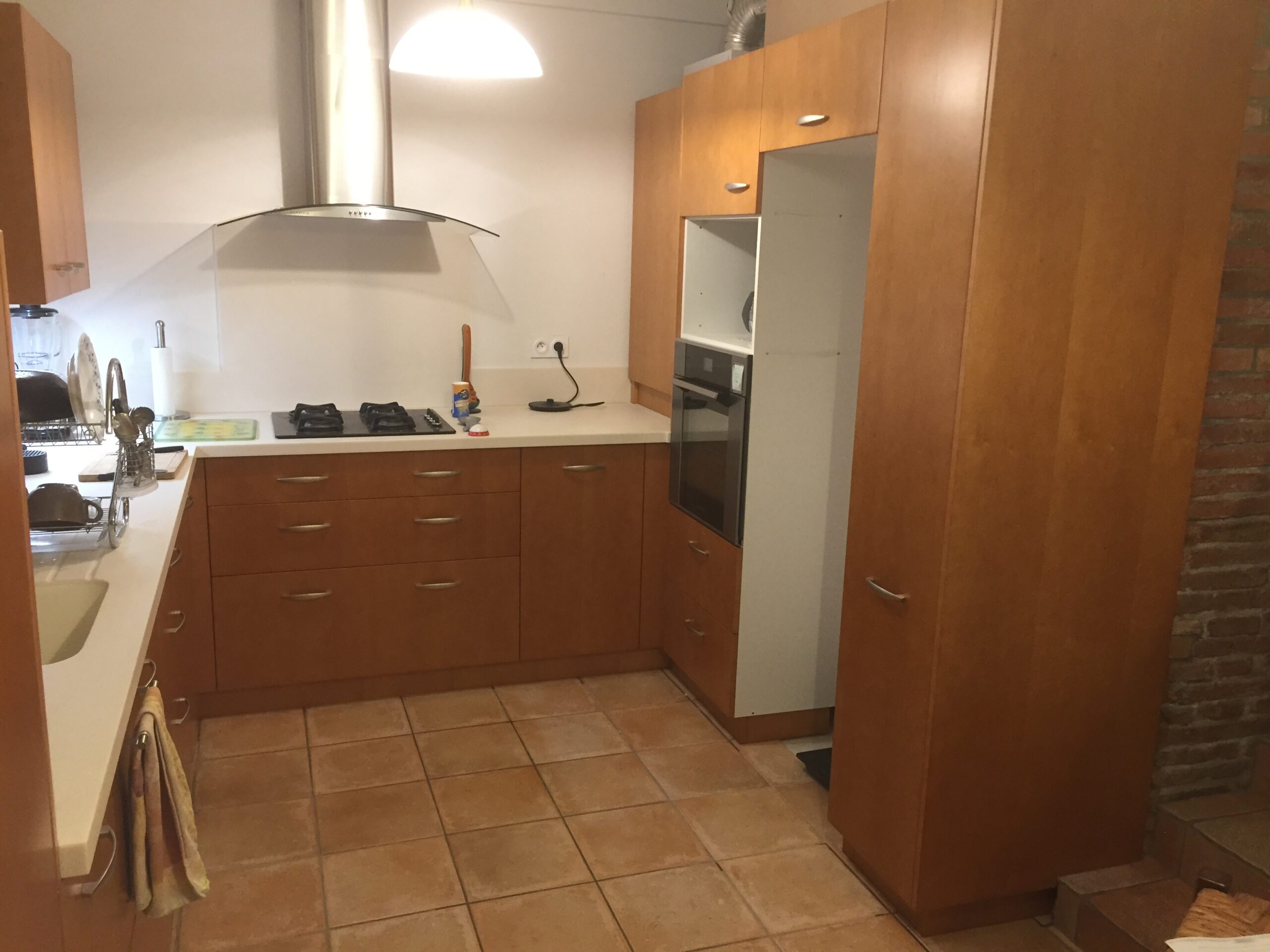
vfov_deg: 48.2
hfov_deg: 61.7
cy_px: 476
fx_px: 1064
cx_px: 635
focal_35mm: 29
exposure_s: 1/33
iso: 160
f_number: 2.2
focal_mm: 4.15
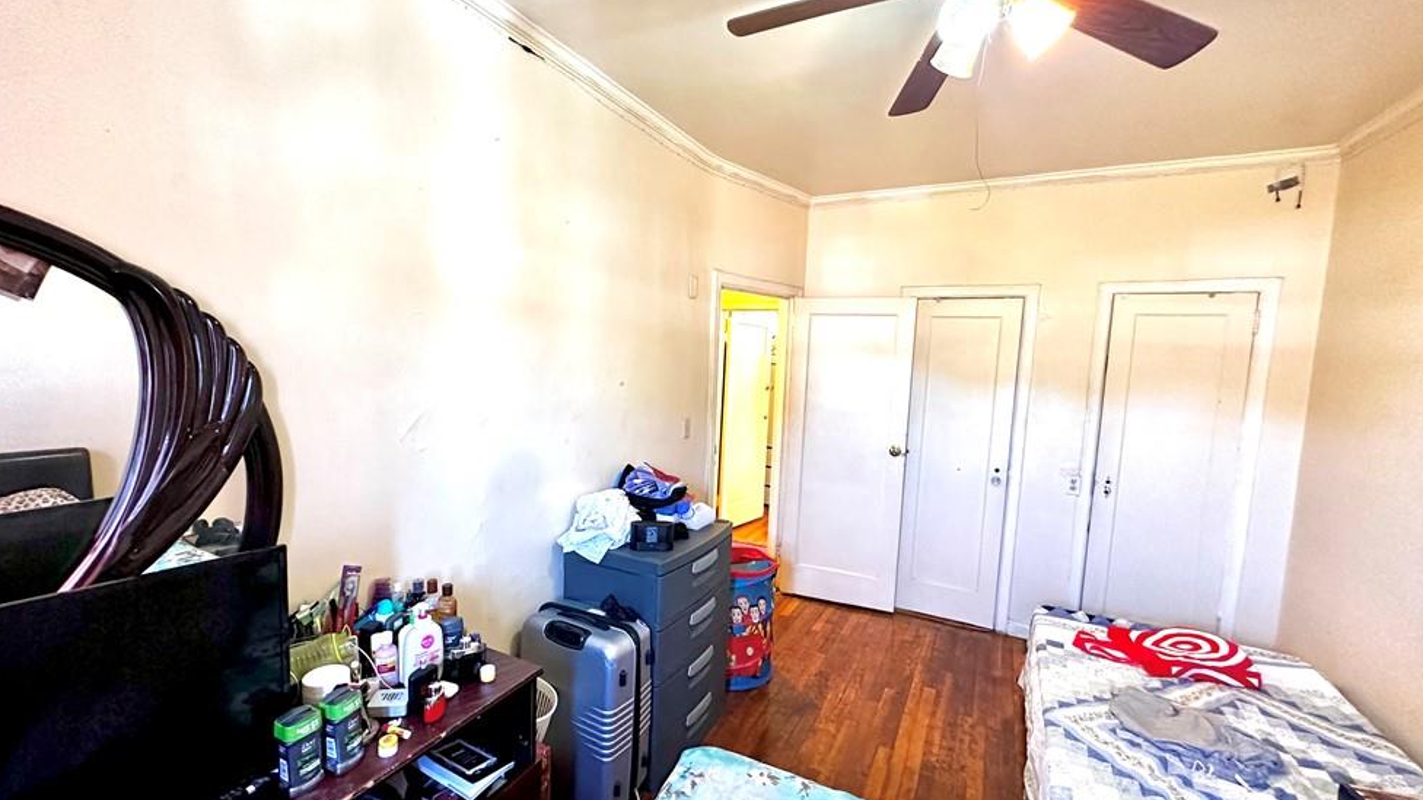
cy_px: 412
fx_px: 604
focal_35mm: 16
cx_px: 687
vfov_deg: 67.1
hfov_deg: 99.3
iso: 640
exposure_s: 1/60
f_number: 2.2
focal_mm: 2.22
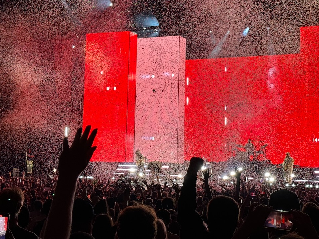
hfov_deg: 30.2
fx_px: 590
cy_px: 90
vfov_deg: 22.9
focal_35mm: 64
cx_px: 182
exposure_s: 1/120
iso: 50
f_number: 1.78
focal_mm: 6.76
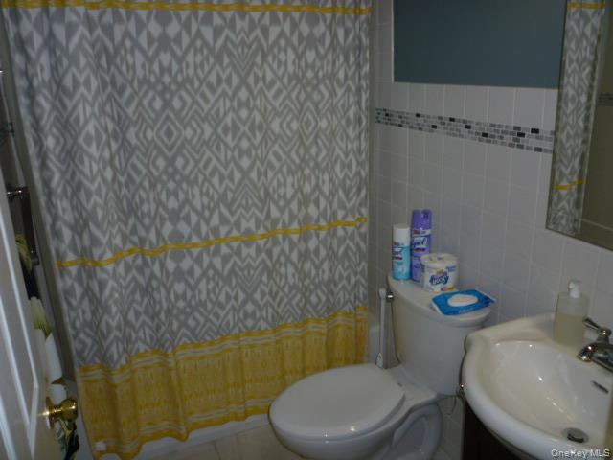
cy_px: 230
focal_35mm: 29
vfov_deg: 48.2
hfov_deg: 61.7
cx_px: 306
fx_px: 514
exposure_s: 1/60
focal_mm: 5.2
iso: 100
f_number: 3.3
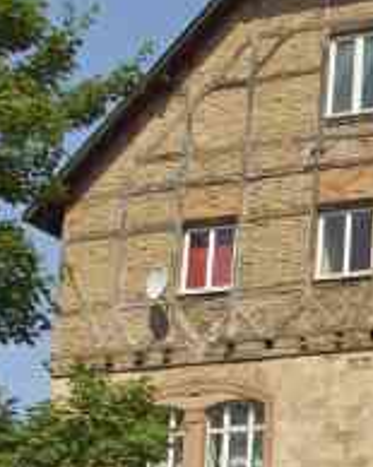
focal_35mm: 134
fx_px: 1851
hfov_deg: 10.8
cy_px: 421
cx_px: 657
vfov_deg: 14.2
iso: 100
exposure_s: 1/200
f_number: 10
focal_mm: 21
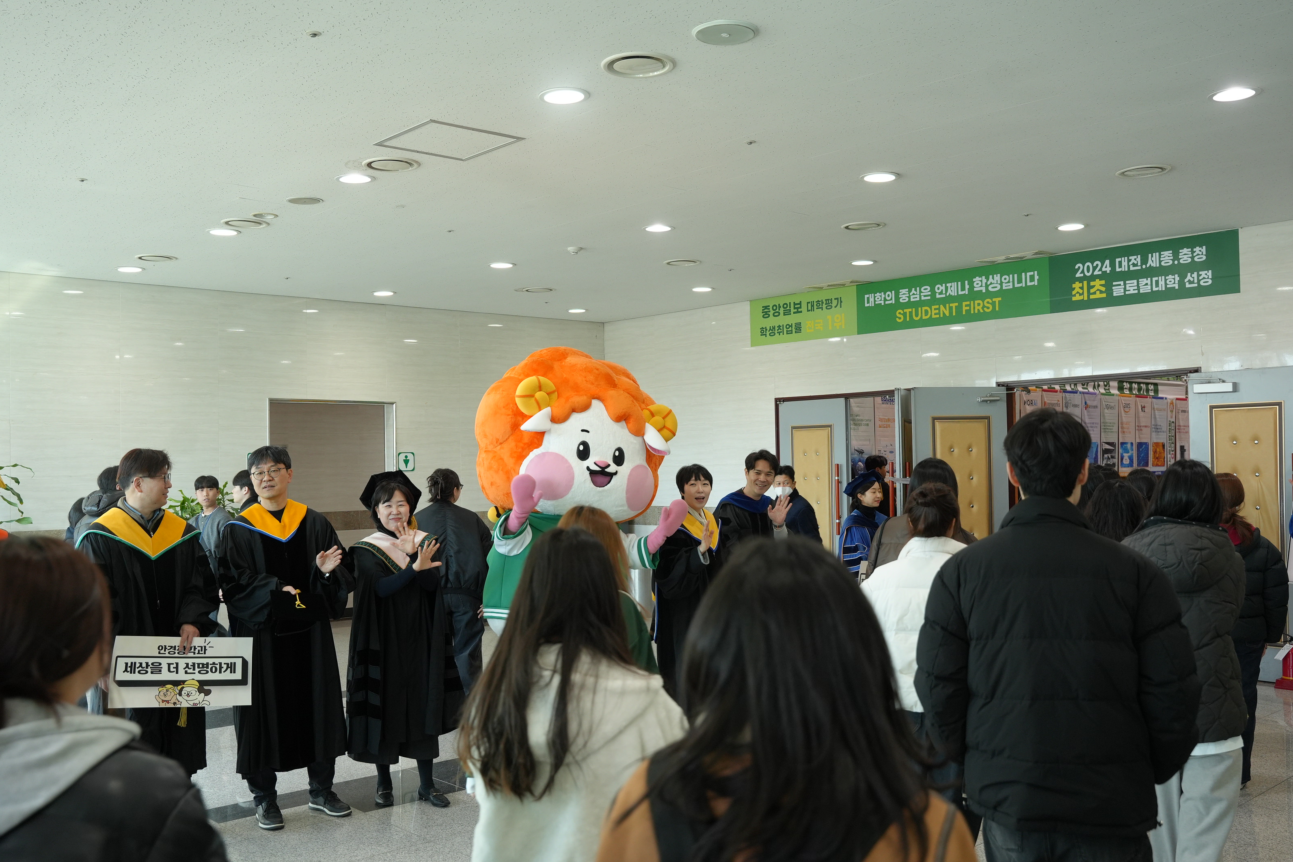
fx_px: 1189
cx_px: 650
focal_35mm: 33
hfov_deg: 57.1
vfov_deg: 39.9
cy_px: 441
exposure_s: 1/160
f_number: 4
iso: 800
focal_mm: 30.1
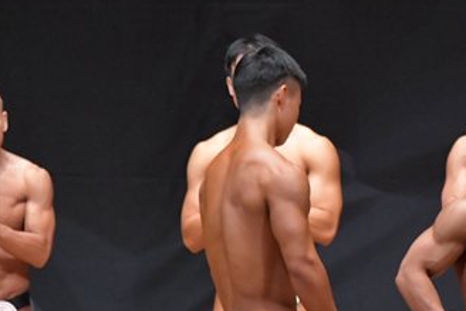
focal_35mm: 602
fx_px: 7796
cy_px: 331
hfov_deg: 3.4
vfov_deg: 2.3
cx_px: 543
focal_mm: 170
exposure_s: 1/400
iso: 8000
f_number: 5.6
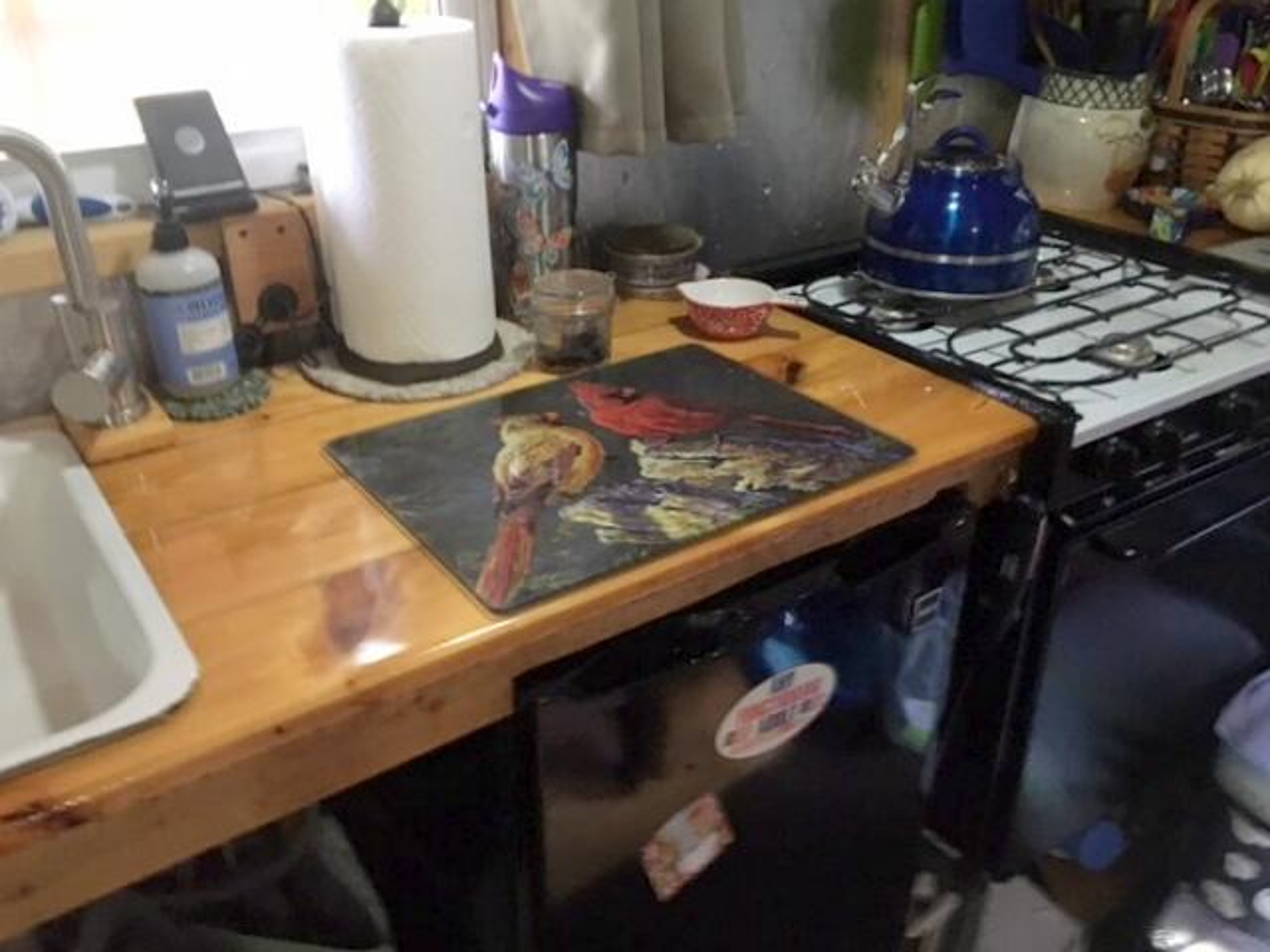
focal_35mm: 29
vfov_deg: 48.2
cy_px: 476
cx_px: 635
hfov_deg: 61.7
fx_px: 1064
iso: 320
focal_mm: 4.15
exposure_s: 1/15
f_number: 2.2
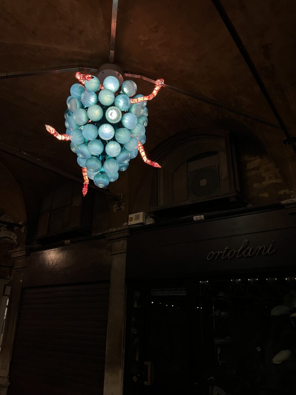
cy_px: 198
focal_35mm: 26
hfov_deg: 53.1
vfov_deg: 67.3
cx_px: 148
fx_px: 296
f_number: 1.6
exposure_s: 1/50
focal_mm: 5.1
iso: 125
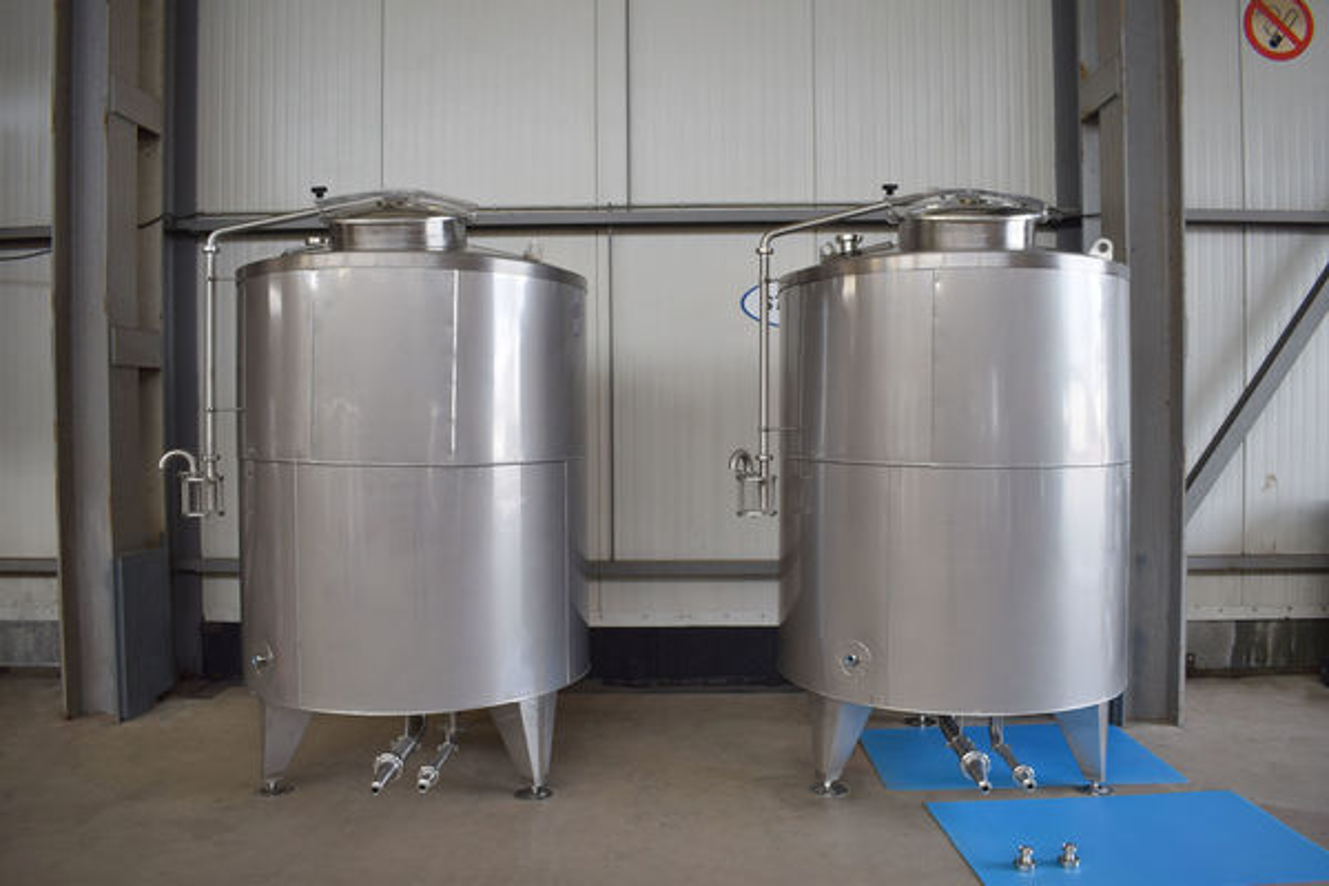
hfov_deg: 67.4
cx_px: 664
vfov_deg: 47.9
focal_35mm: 27
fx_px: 997
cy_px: 443
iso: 400
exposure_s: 1/100
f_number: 5
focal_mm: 18
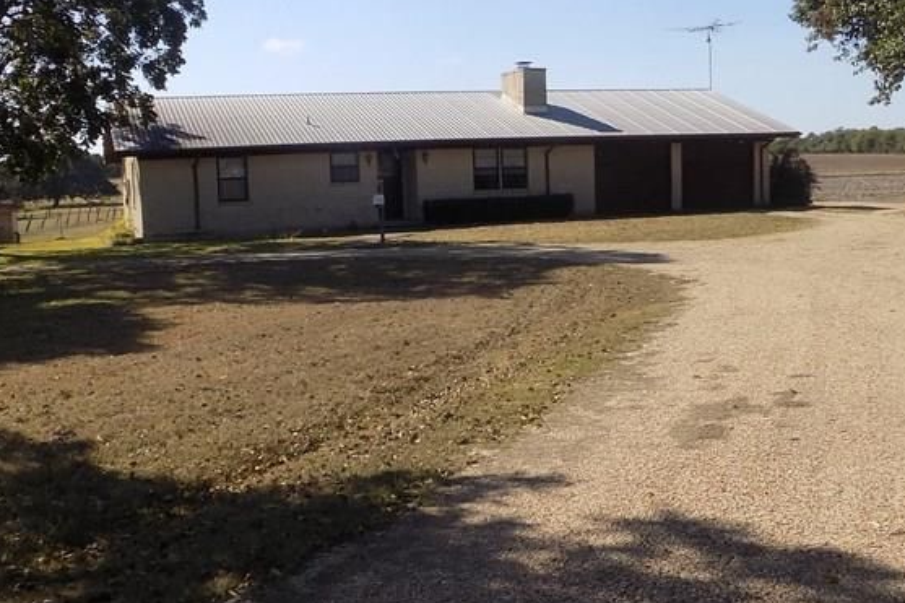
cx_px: 383
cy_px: 273
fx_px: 1106
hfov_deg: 44.4
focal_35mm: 44
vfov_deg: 30.5
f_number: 3.1
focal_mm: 4
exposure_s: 1/800
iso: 80
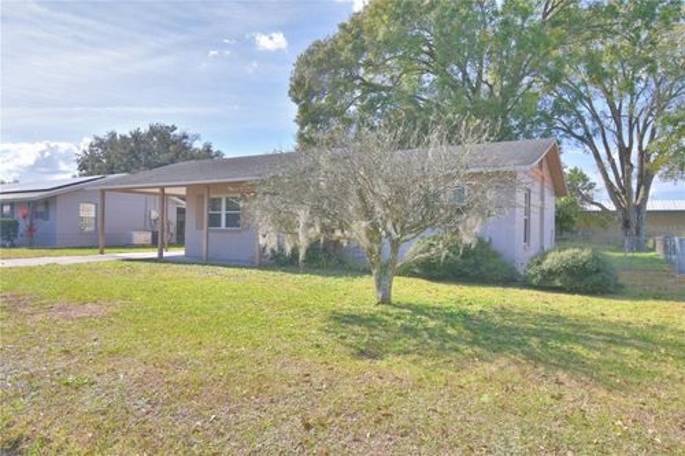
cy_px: 228
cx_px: 342
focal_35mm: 24
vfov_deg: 53.1
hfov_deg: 73.8
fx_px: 456
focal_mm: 16
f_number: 9
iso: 100
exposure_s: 1/250
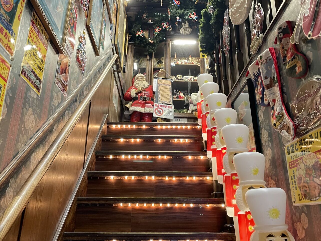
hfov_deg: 60.0
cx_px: 161
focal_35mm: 30
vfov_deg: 46.8
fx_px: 278
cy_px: 116
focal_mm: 4.2
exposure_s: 1/33
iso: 500
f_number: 1.6
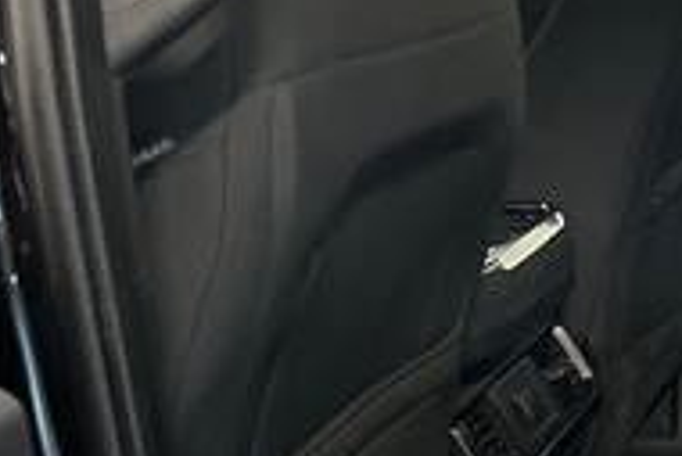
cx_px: 937
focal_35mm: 91
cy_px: 384
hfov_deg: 20.1
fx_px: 1725
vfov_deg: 14.9
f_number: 1.5
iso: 640
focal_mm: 5.7
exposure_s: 1/30
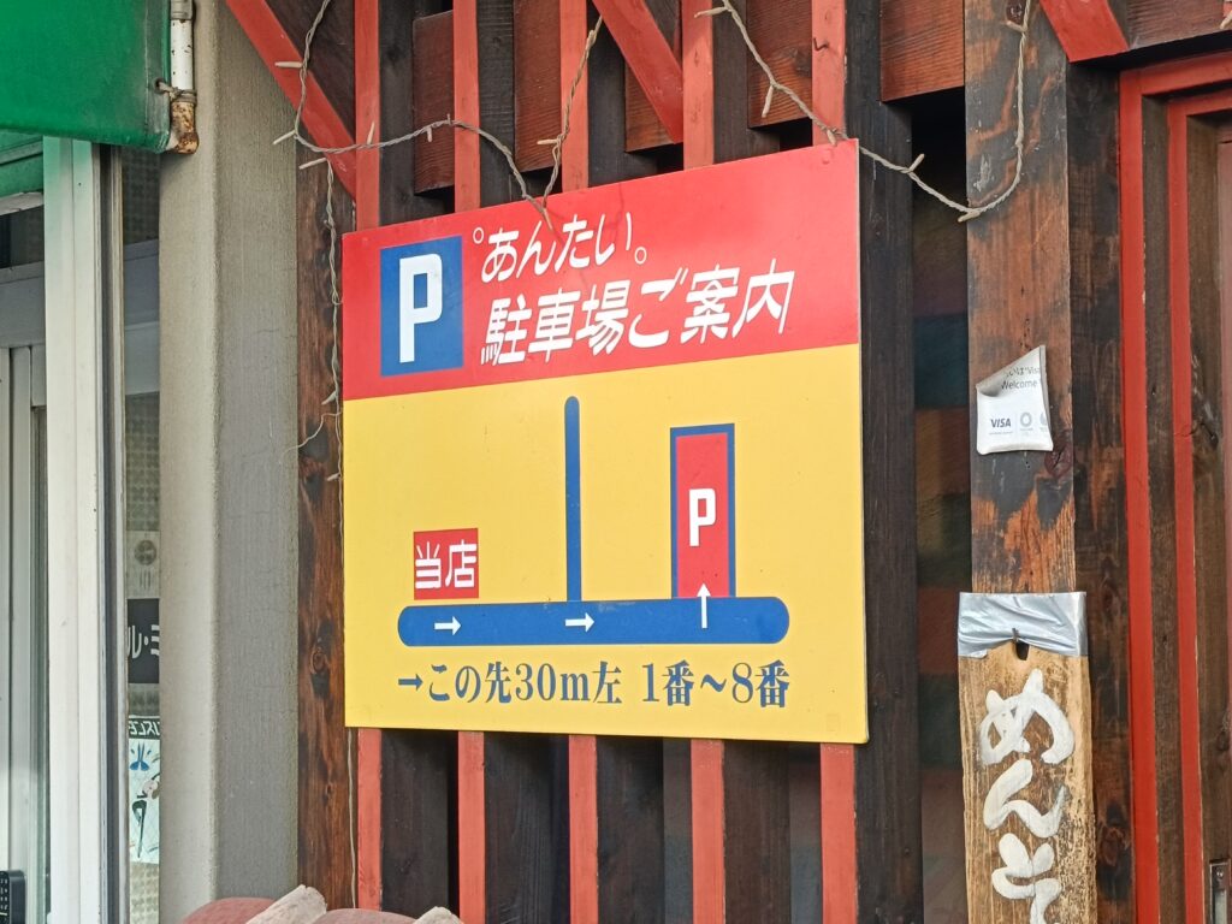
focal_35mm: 74
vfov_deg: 19.9
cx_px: 616
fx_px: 2634
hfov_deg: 26.3
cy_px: 462
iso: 80
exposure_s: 1/60
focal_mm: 4.7
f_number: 1.7
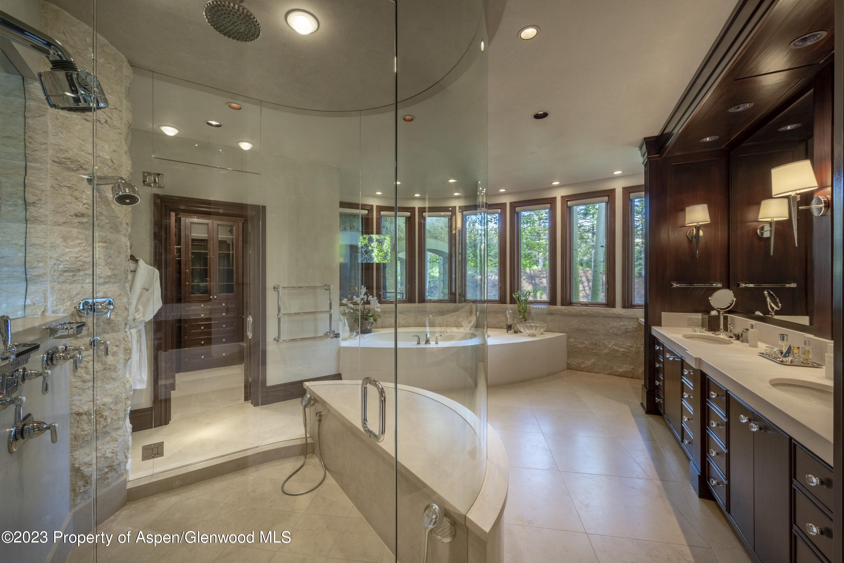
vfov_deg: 81.2
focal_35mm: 14
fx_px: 328
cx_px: 422
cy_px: 282
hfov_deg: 104.3
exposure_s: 1/25
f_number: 10
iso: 100
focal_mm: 14
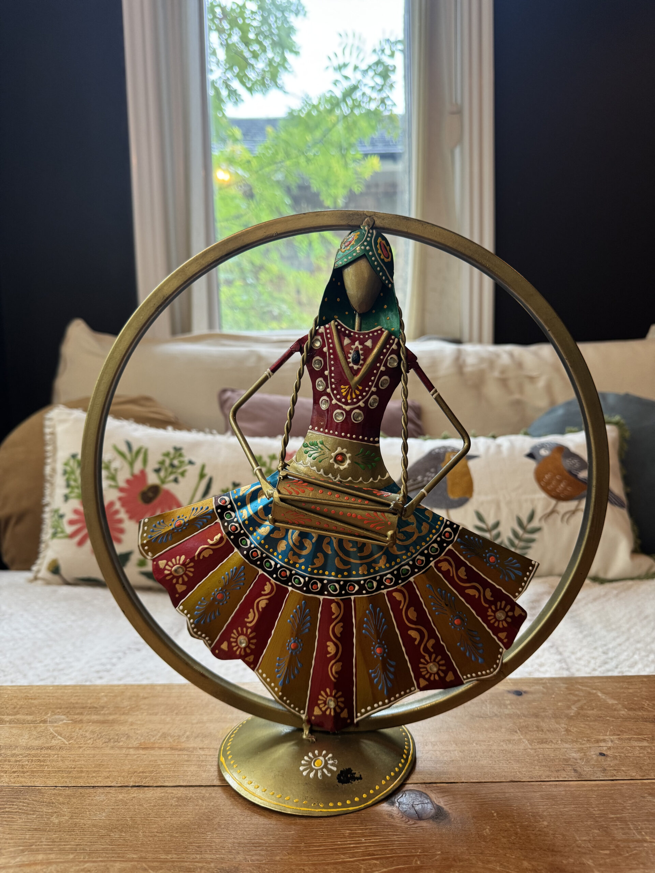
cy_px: 436
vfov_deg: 71.6
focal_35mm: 24
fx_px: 606
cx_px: 328
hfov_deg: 56.8
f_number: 1.78
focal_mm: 6.76
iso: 200
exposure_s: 1/50
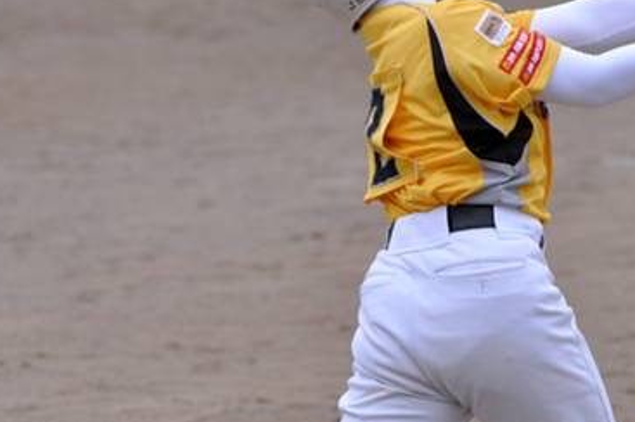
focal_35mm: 605
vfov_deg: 2.3
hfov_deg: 3.4
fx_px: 10663
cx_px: 391
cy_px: 368
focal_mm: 185
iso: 800
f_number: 7.1
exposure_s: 1/1600
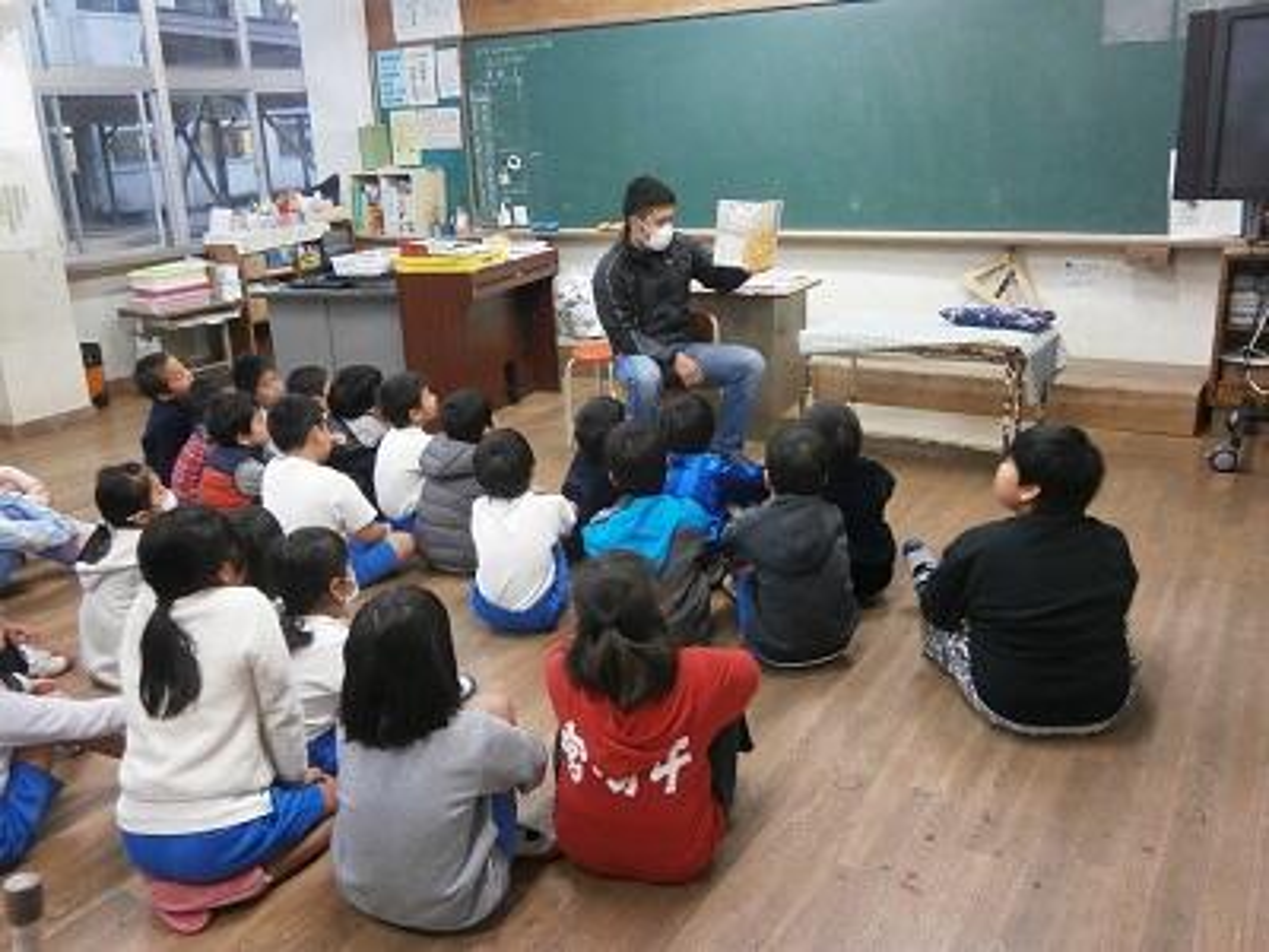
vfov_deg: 45.4
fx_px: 1136
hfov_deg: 58.4
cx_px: 634
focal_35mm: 31
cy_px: 476
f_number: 2.9
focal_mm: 5.5
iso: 200
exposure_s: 1/10
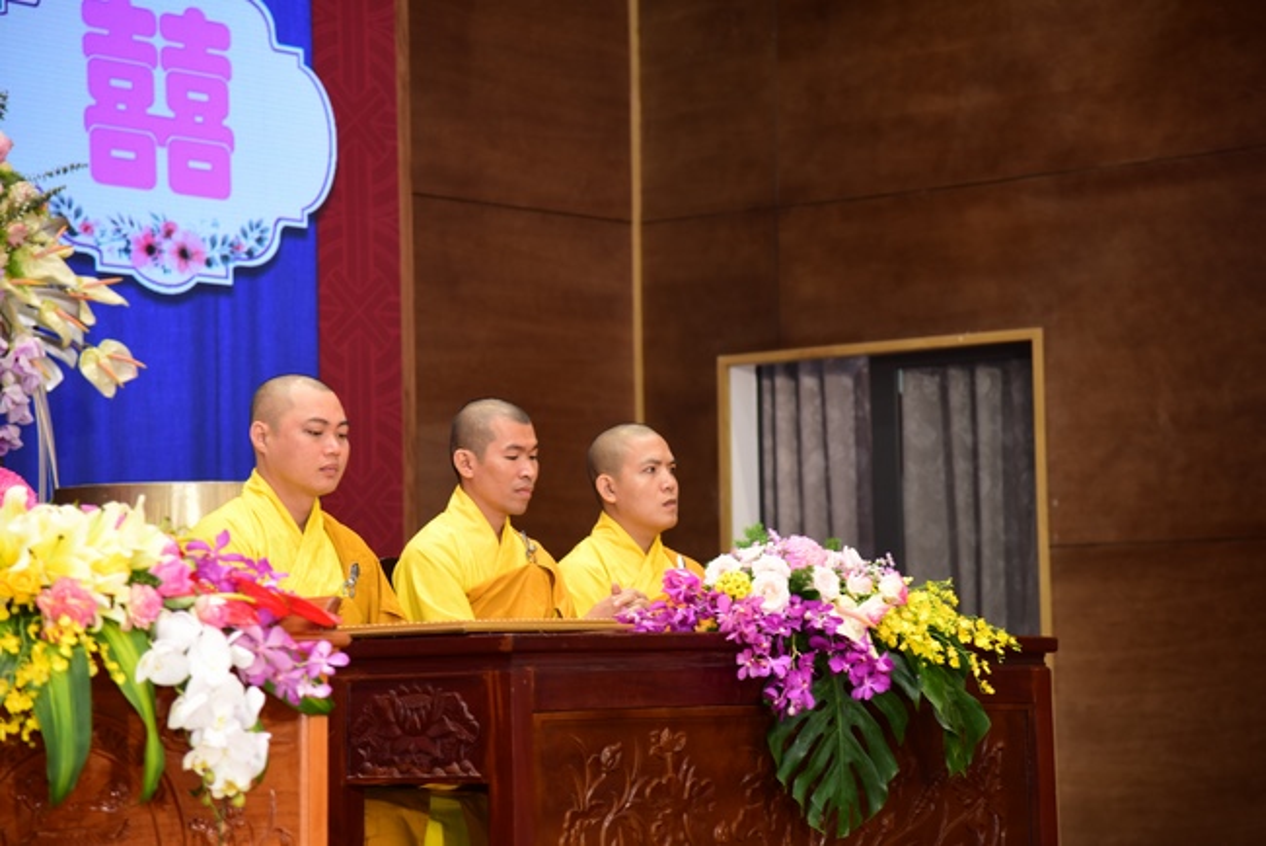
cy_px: 423
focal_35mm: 120
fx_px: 4222
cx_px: 633
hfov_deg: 17.1
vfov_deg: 11.4
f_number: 4
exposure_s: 1/60
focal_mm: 120
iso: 800
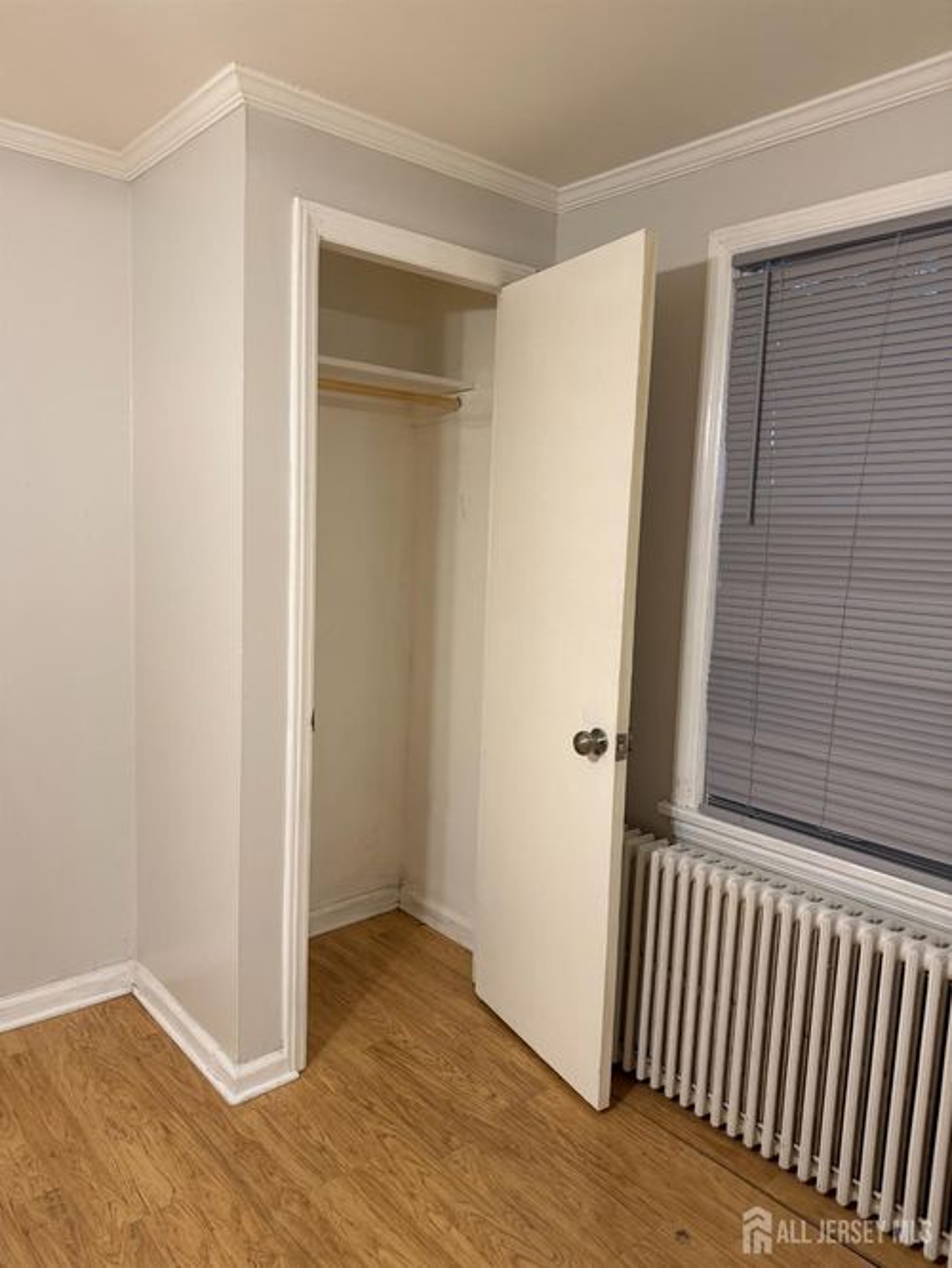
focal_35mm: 24
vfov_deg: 71.6
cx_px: 476
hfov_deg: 56.8
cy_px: 634
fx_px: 879
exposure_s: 1/60
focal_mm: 6.76
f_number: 1.78
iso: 200
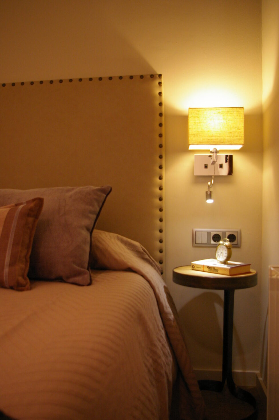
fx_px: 367
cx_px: 140
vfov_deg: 59.5
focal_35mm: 32
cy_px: 210
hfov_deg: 41.6
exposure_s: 1/20
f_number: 4
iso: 800
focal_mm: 21
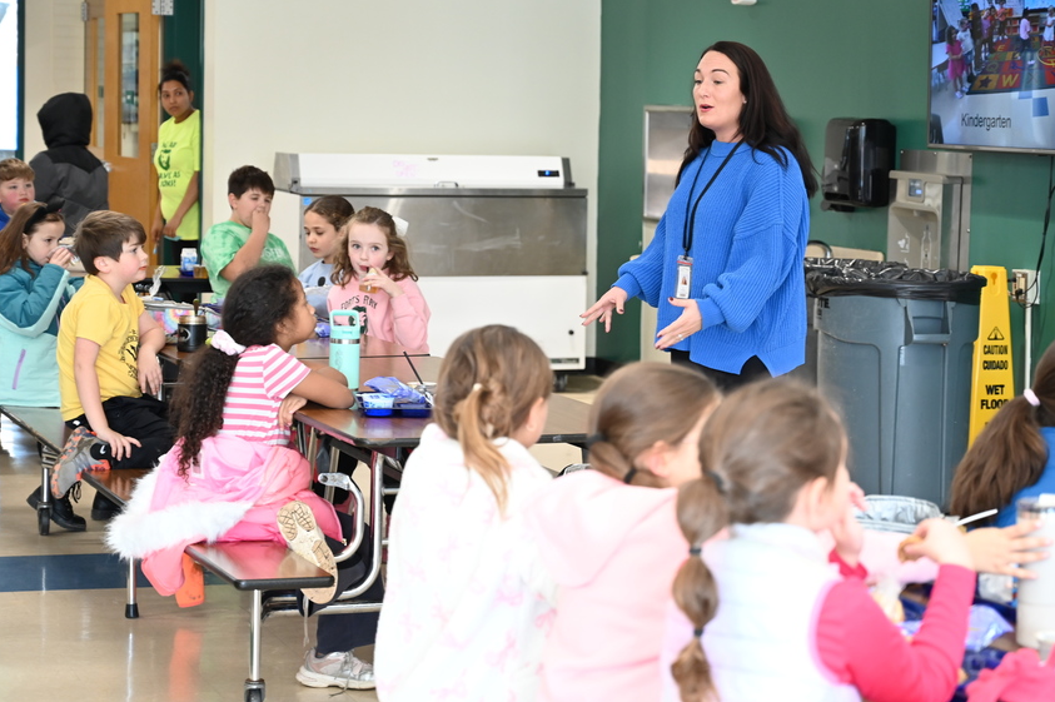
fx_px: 2489
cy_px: 312
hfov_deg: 23.9
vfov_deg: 16.0
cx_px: 589
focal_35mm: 85
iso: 1250
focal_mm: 70
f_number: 4
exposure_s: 1/125
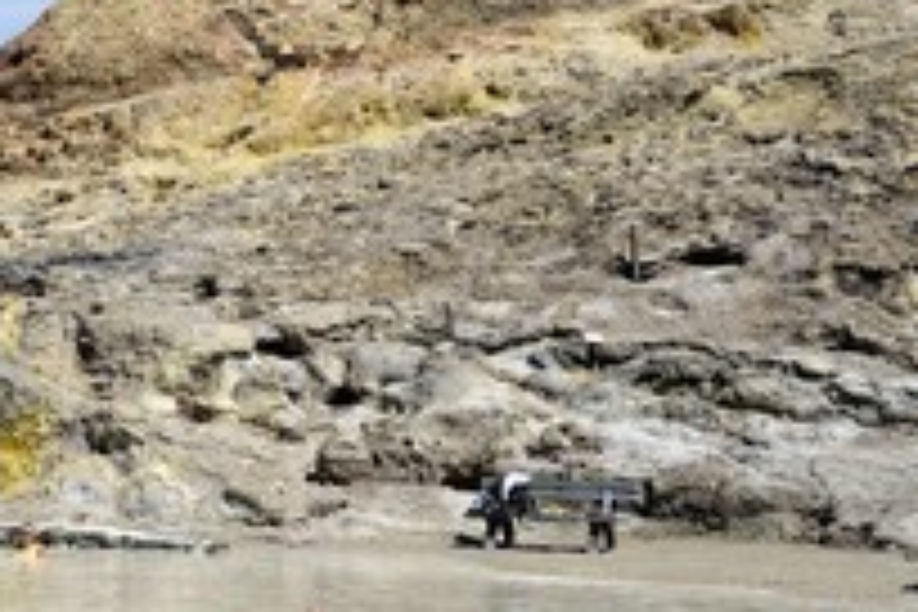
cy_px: 351
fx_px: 2524
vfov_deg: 13.8
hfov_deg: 19.9
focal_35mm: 99
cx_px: -22
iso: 200
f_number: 13
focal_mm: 48
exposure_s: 1/400
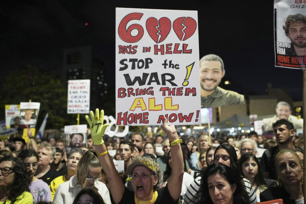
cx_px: 153
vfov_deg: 37.9
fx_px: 297
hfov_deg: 54.4
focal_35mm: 35
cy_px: 102
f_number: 2
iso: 1600
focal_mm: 35
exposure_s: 1/320
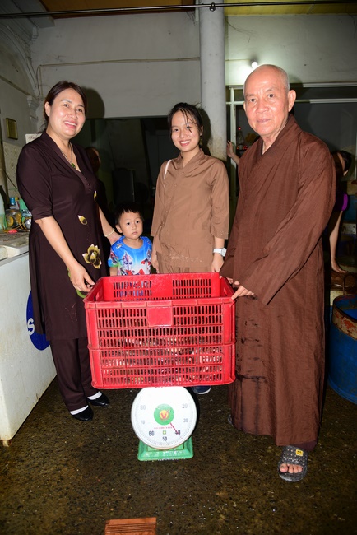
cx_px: 178
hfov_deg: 53.2
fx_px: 357
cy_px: 268
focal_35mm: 24
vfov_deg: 73.7
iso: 320
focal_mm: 24
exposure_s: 1/60
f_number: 4
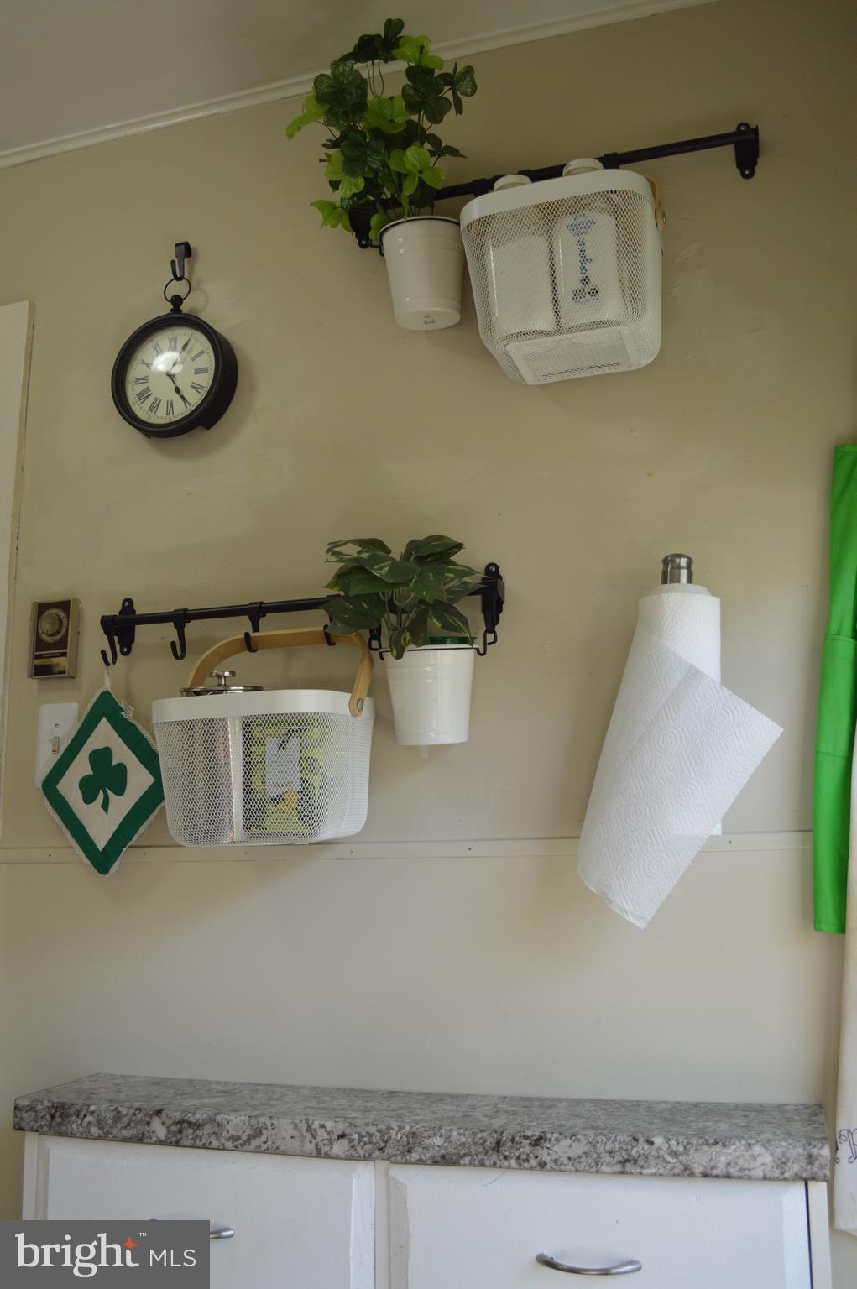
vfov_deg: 62.0
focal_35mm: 30
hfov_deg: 43.5
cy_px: 644
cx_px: 428
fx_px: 1073
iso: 400
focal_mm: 20
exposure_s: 1/80
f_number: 4.5
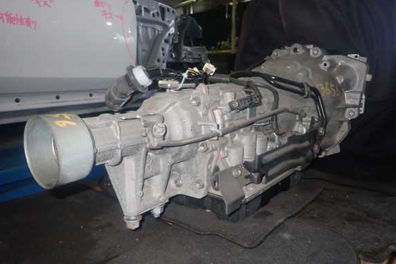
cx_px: 197
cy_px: 134
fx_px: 297
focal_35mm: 27
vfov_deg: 47.9
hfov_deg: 67.4
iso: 400
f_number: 5.6
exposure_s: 1/30
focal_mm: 4.5
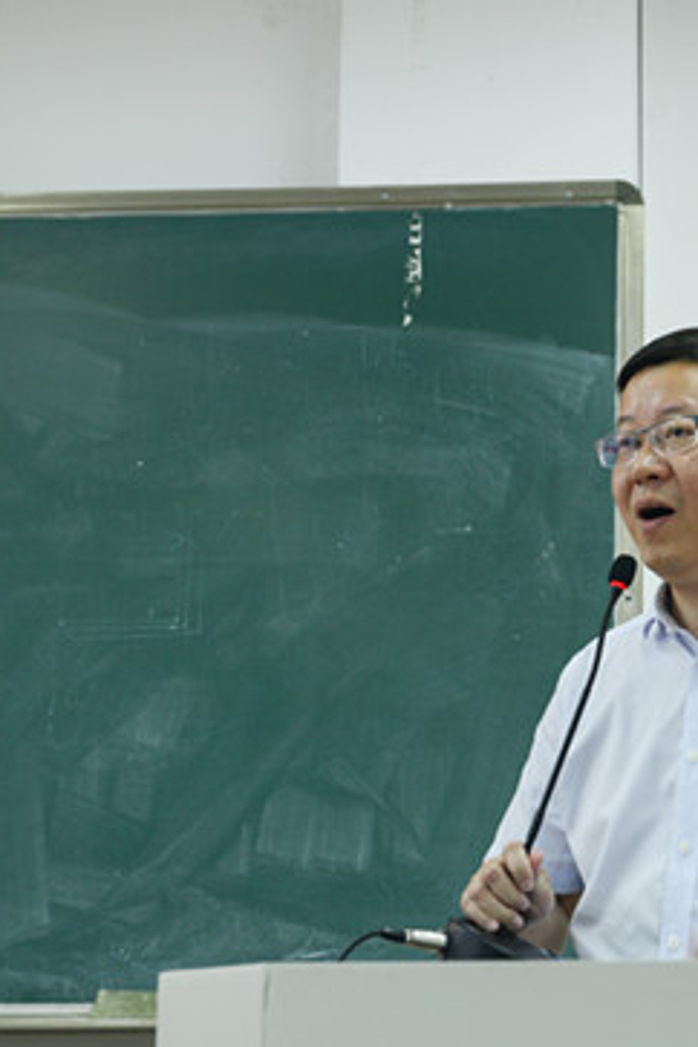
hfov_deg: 13.6
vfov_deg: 20.6
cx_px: 735
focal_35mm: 99
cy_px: 529
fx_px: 2879
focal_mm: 60
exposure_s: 1/40
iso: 400
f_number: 4.5
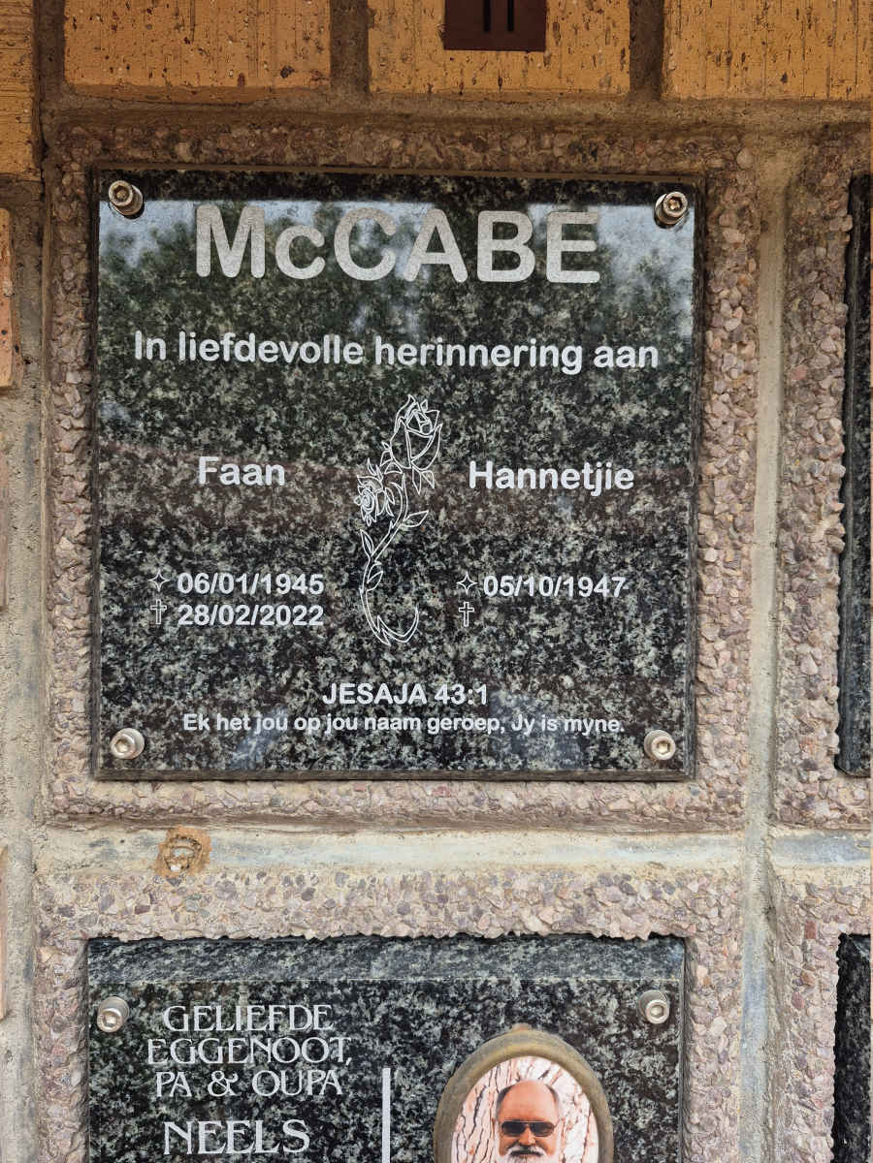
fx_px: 773
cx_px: 436
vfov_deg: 73.9
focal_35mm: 23
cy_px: 582
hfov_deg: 58.9
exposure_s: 1/180
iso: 64
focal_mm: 5.4
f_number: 1.8
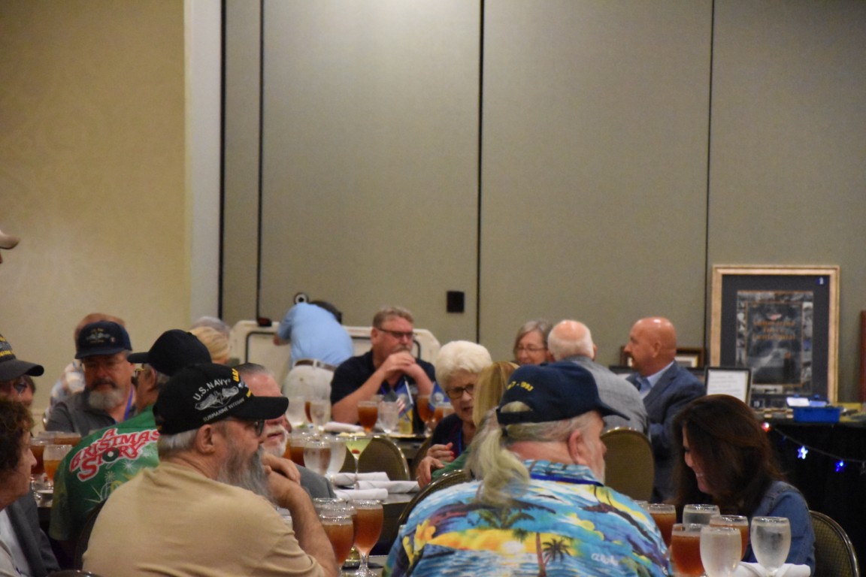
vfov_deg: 8.7
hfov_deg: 13.0
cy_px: 288
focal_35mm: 158
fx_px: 3788
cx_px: 433
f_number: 5.6
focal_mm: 105
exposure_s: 1/125
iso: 10000
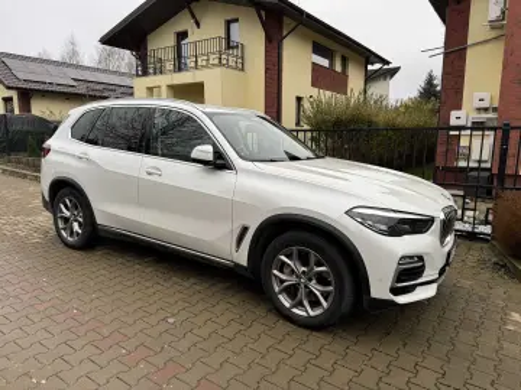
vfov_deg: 56.8
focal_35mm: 24
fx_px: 361
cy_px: 195
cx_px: 260
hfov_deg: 71.6
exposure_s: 1/121
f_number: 1.78
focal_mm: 6.76
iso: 160
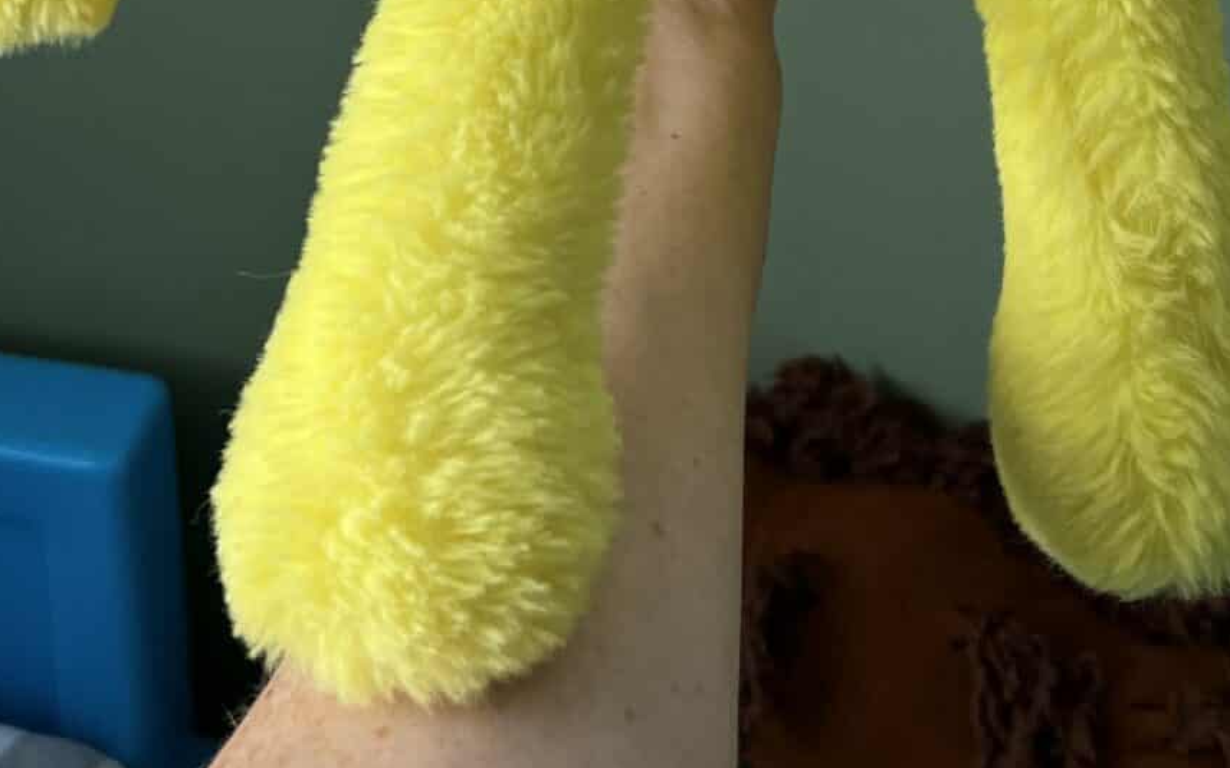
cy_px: -493
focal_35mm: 66
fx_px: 2212
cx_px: 659
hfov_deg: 31.1
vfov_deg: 17.1
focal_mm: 5.7
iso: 64
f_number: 1.5
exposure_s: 1/121
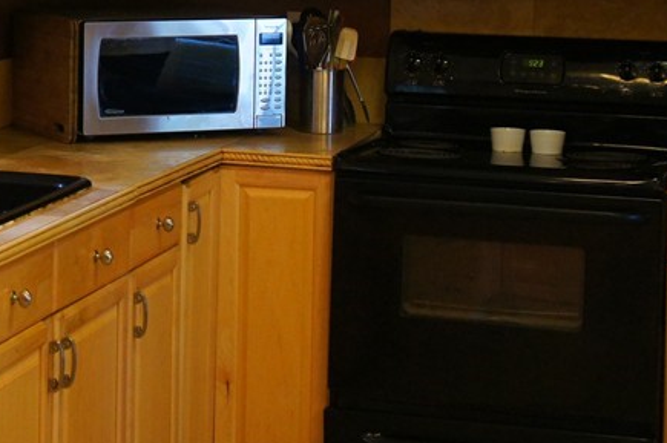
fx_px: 2151
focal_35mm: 116
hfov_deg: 17.5
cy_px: 26
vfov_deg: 11.7
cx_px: 123
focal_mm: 31
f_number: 4
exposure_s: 1/160
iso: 1250
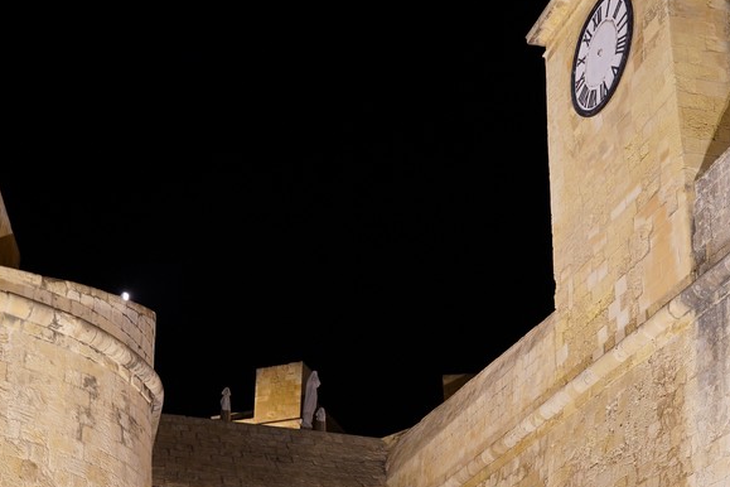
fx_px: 1176
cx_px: 353
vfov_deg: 23.2
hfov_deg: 34.5
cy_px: 344
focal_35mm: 58
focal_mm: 28
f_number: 2.8
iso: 800
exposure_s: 1/13
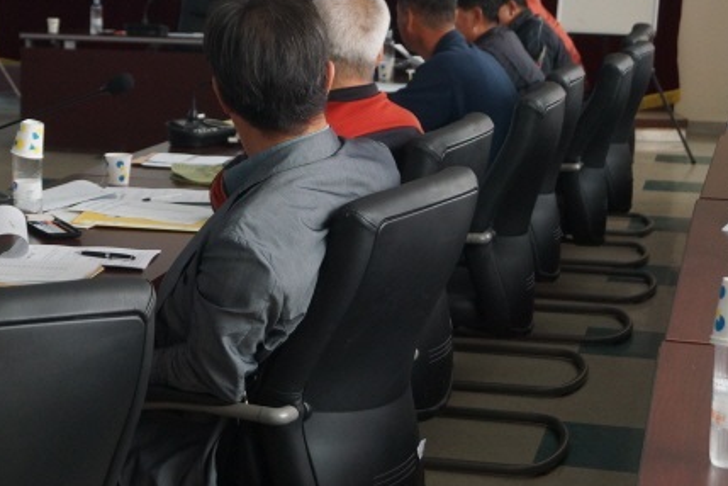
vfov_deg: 16.1
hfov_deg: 23.7
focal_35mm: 84
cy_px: 72
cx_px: 114
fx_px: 1699
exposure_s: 1/60
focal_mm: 30
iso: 500
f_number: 4.5
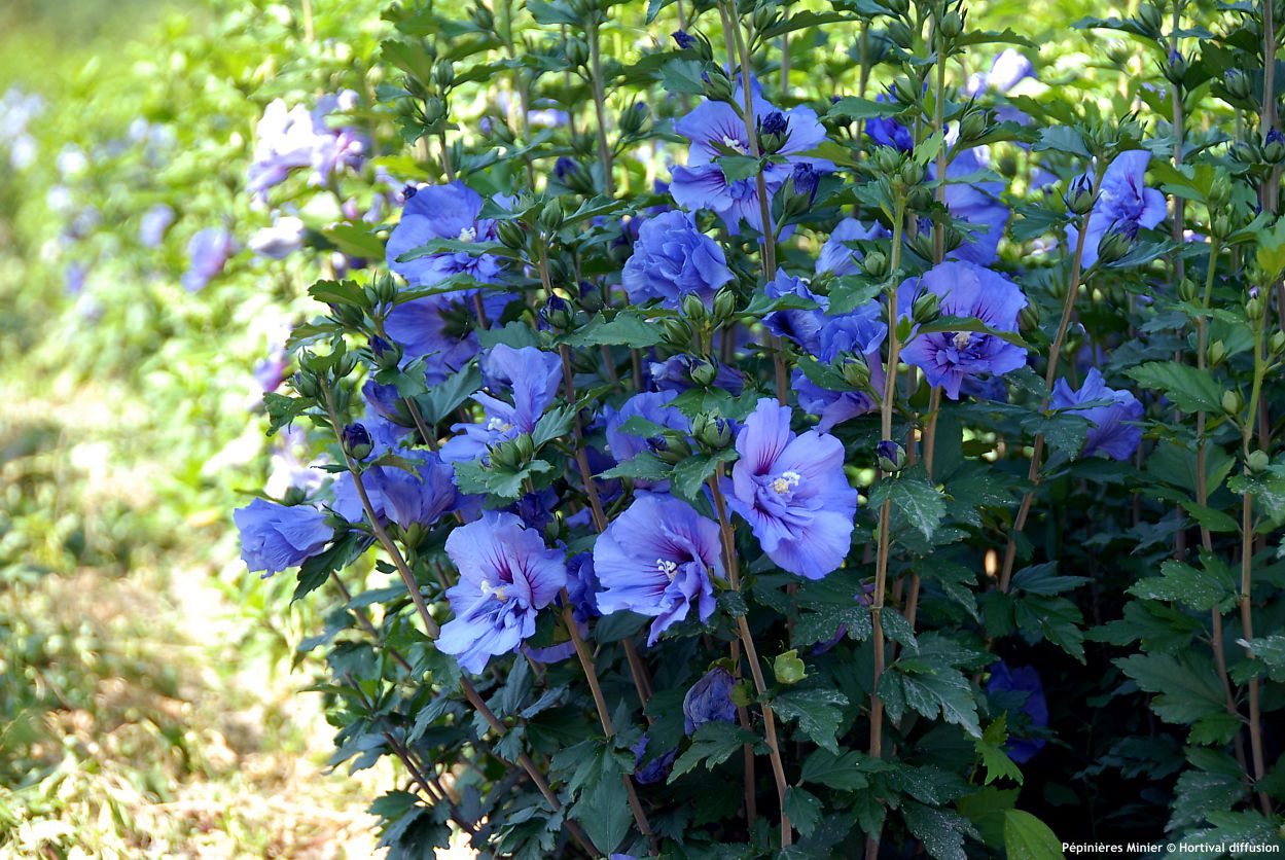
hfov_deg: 15.2
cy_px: 430
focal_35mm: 135
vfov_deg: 10.2
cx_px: 642
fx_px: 4824
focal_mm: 90
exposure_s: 1/125
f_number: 5.6
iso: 200
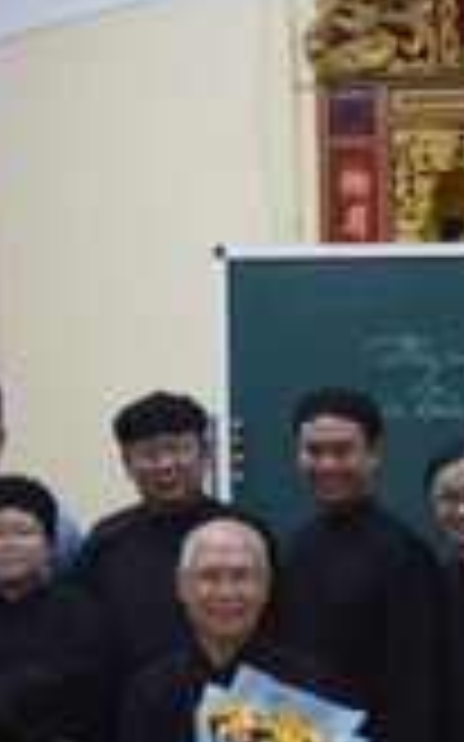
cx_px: 532
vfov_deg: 18.5
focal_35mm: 111
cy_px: 603
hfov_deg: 11.5
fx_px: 2258
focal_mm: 25
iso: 3200
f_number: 4
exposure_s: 1/90
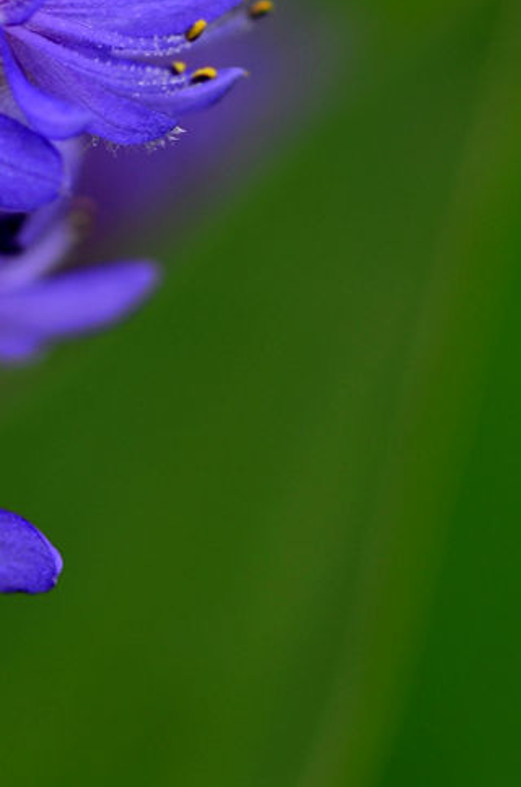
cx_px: -168
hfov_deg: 2.8
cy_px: -166
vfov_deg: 4.2
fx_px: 10673
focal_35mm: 490
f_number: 4.8
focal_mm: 105
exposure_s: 1/125
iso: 100
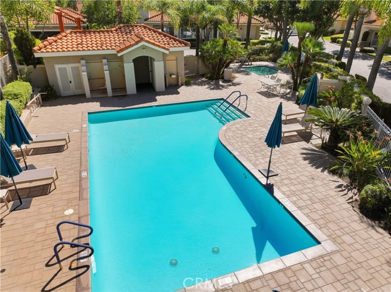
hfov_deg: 71.6
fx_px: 271
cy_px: 146
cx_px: 196
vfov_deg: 56.8
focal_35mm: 24
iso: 110
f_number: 2.8
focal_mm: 12.3
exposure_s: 1/6400
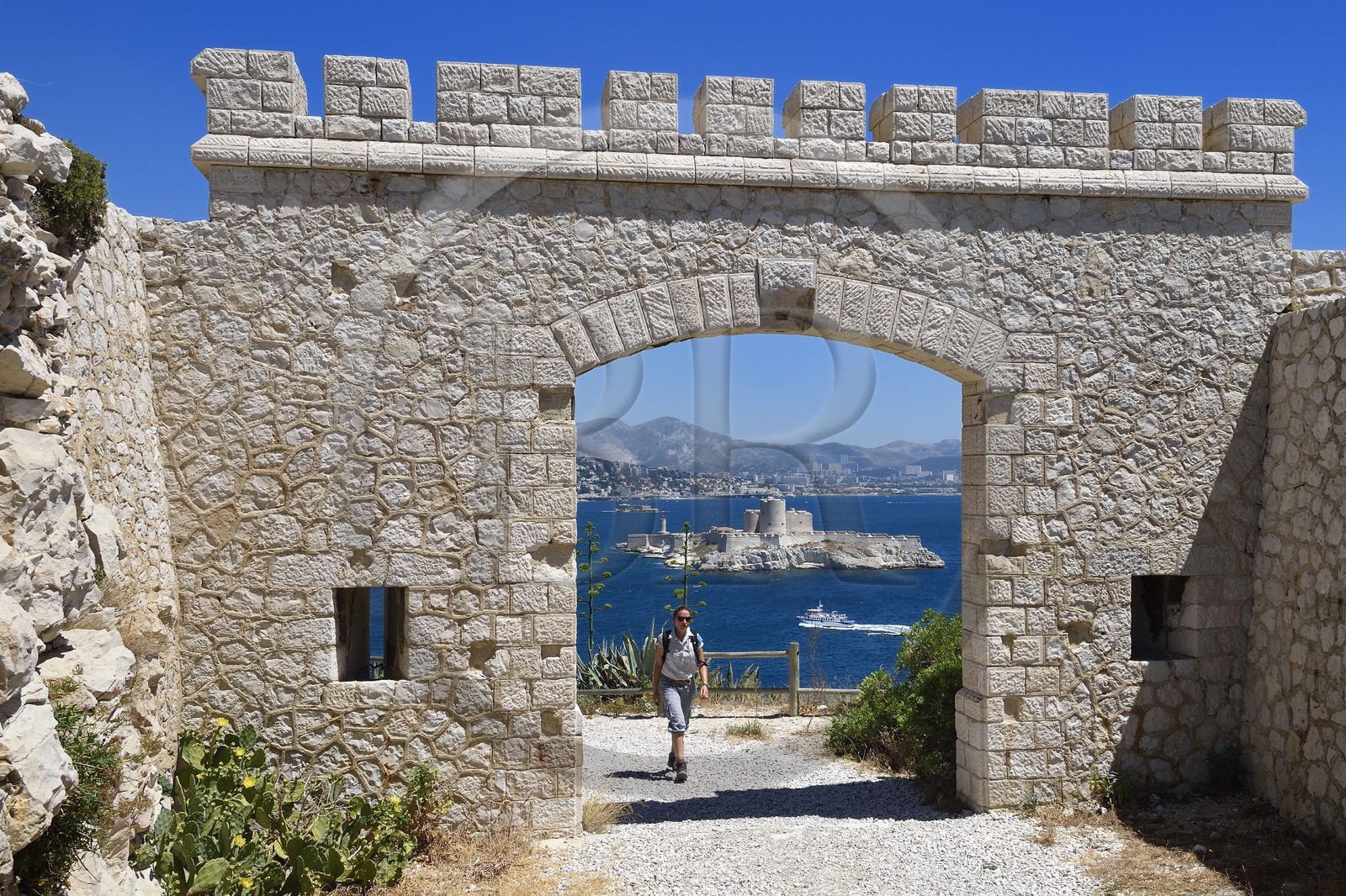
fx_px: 1308
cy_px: 448
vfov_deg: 37.8
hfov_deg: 54.4
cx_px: 673
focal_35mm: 35
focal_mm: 35
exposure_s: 1/400
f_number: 11
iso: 200
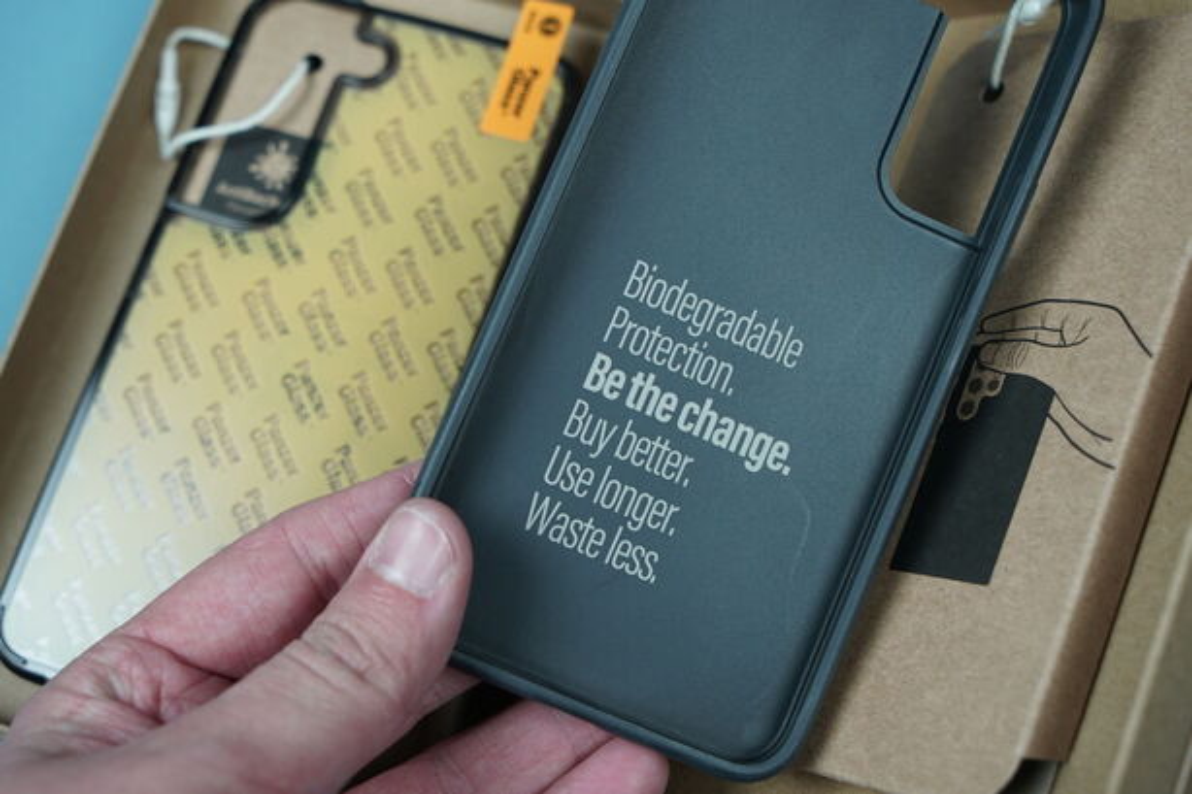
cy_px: 397
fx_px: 1754
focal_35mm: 53
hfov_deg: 37.5
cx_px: 596
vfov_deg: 25.5
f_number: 6.3
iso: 1250
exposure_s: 1/200
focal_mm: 53
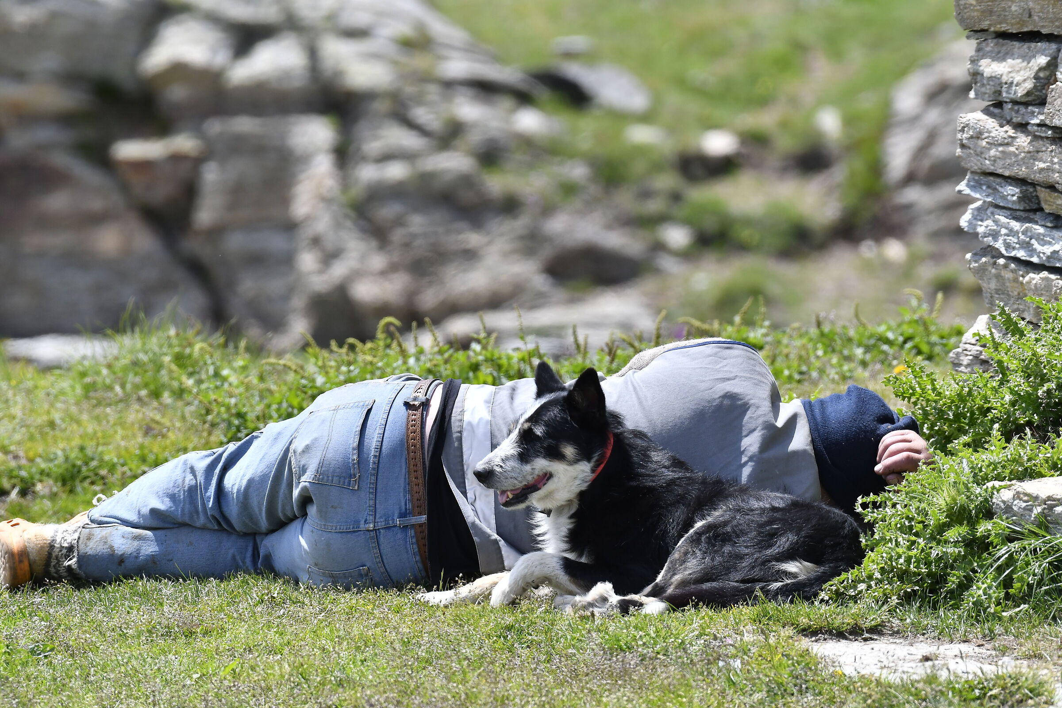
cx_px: 531
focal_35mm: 555
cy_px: 354
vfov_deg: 2.5
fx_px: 16371
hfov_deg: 3.7
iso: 400
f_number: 6.3
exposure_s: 1/2000
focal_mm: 370
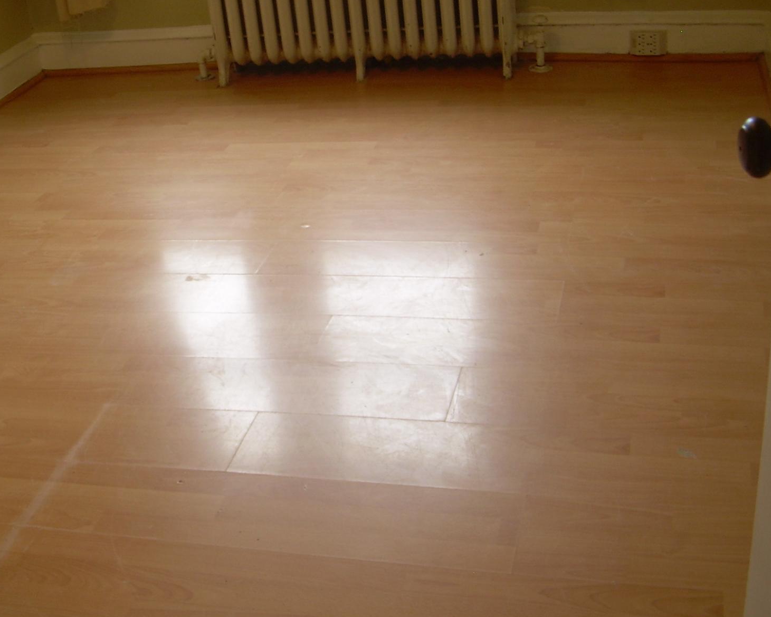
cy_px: 268
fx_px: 1187
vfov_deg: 29.1
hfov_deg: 35.6
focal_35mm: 52
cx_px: 258
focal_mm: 6.3
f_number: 2.8
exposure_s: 1/35.6
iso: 50
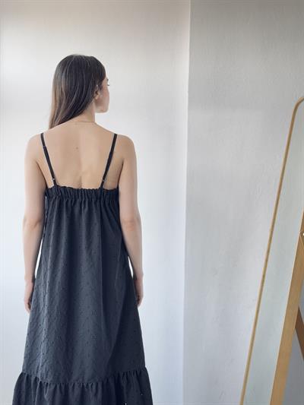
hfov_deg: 30.3
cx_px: 152
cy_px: 202
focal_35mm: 48
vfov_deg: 39.6
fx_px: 562
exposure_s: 1/121
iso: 80
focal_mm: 6.76
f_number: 1.78
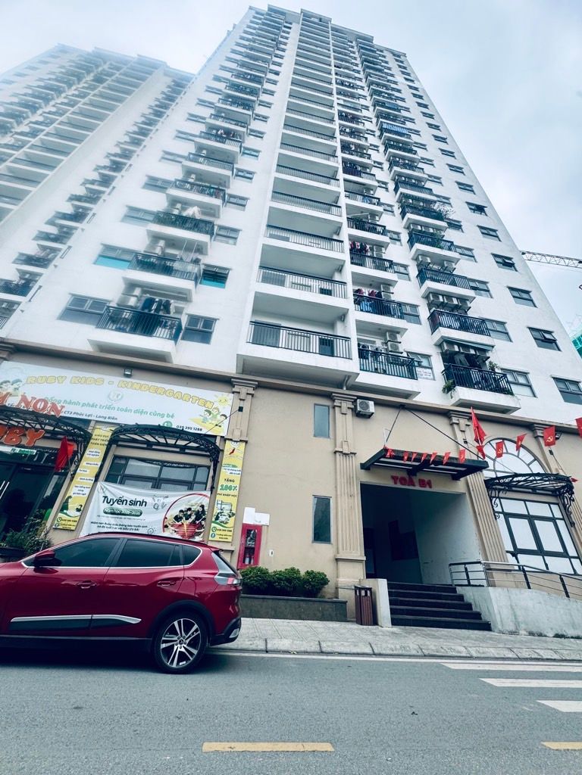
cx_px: 291
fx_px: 314
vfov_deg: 102.1
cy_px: 388
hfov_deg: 85.7
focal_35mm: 14
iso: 40
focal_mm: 2.22
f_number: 2.2
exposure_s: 1/179
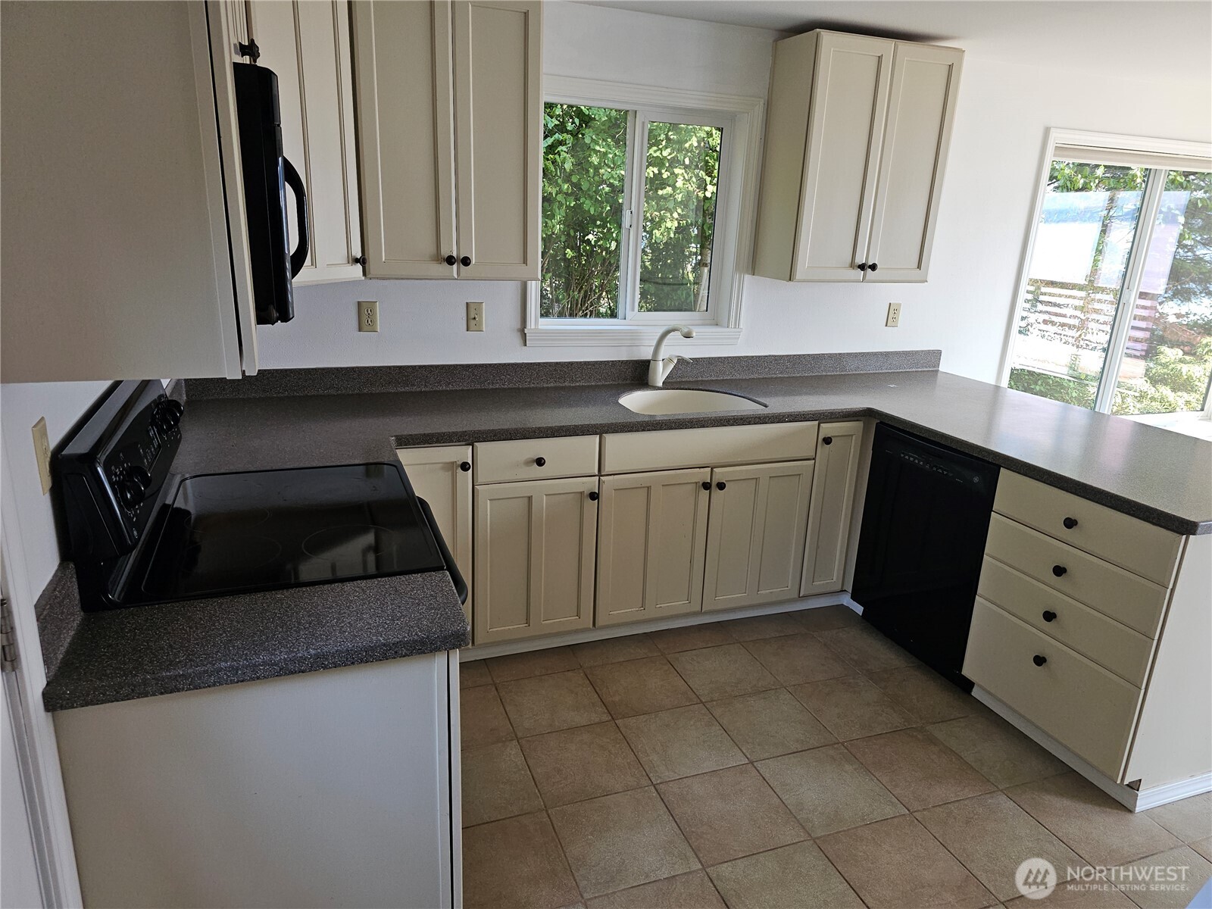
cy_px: 454
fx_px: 805
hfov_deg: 73.9
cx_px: 606
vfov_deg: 58.9
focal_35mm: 23
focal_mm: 6.3
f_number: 1.7
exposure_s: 1/120
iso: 50
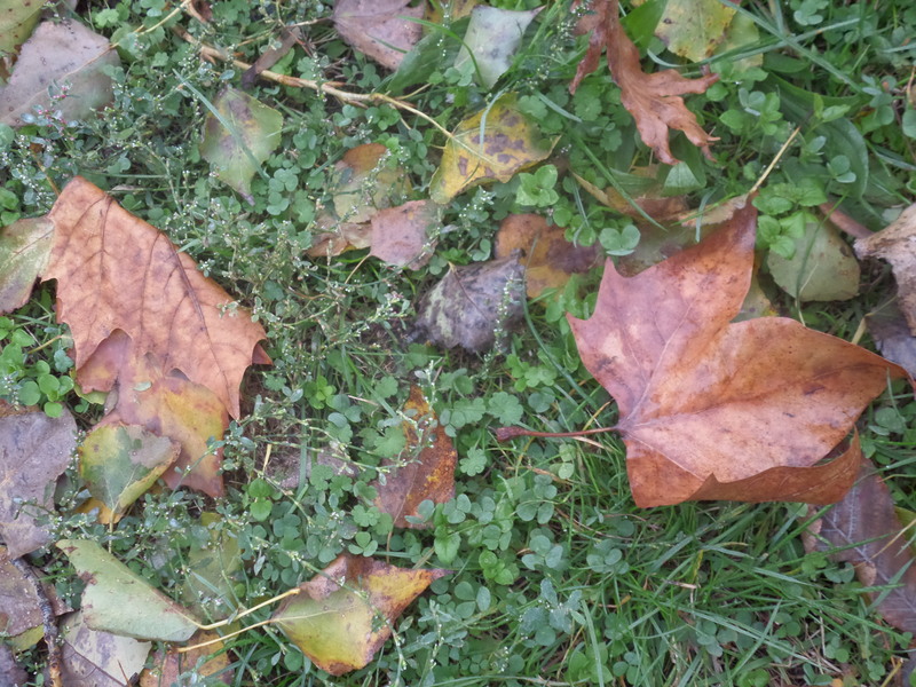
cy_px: 344
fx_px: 1111
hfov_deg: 44.8
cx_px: 458
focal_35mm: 42
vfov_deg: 34.3
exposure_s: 1/20
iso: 320
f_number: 3.9
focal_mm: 7.6
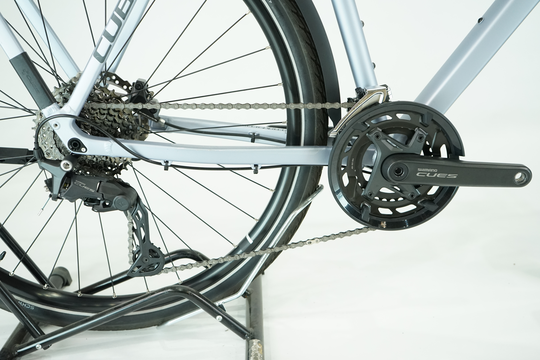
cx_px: 270
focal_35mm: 36
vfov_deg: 36.9
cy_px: 180
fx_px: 540
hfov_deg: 53.1
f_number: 5
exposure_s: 1/200
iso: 2000
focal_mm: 36
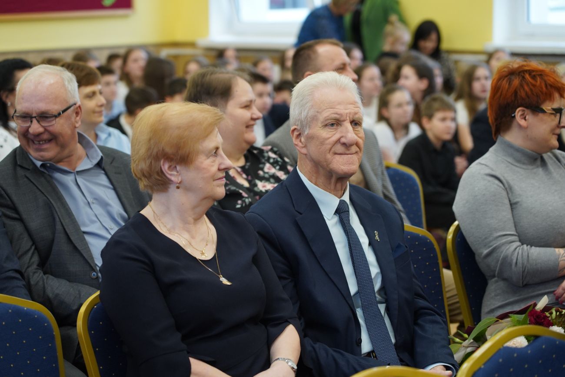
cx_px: 282
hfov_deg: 19.5
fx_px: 1648
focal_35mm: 105
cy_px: 188
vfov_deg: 13.0
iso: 1600
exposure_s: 1/125
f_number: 4
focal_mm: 105
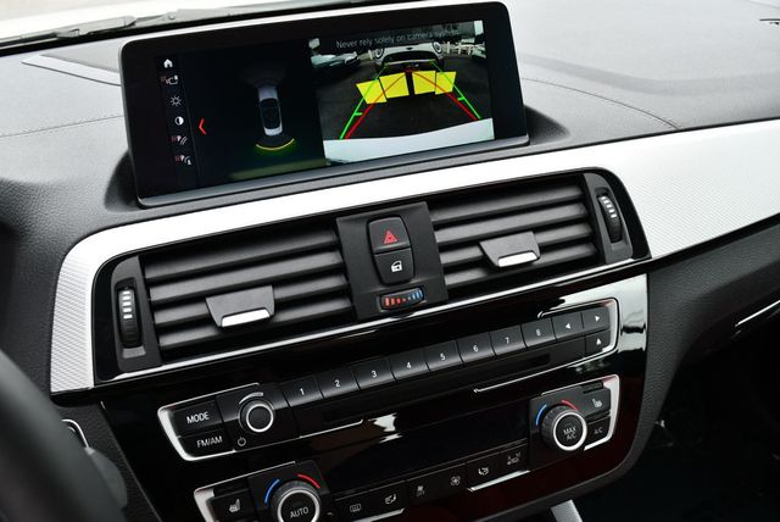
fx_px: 781
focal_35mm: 36
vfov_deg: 36.9
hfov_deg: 53.1
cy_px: 261
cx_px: 390
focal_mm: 18
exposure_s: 1/250
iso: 400
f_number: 5.6
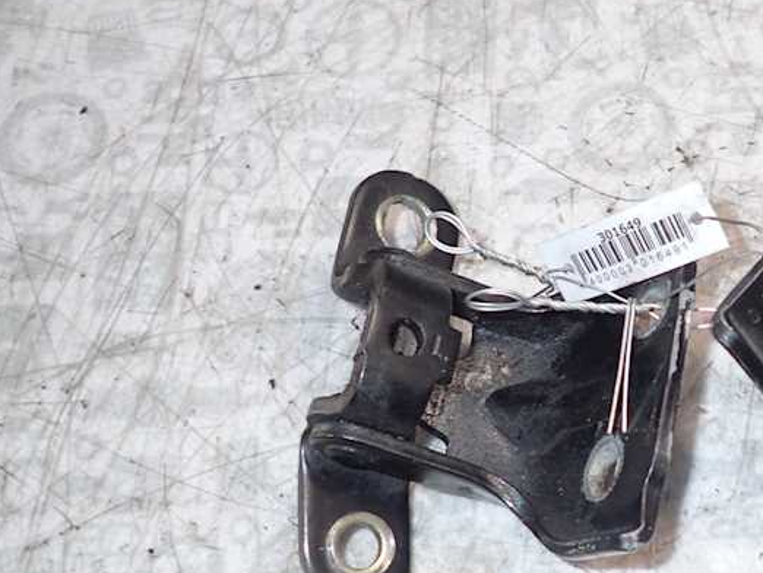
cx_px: 719
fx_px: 1081
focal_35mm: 49
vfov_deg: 29.1
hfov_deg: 36.0
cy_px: 450
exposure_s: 1/40
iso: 200
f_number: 2
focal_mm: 4.5
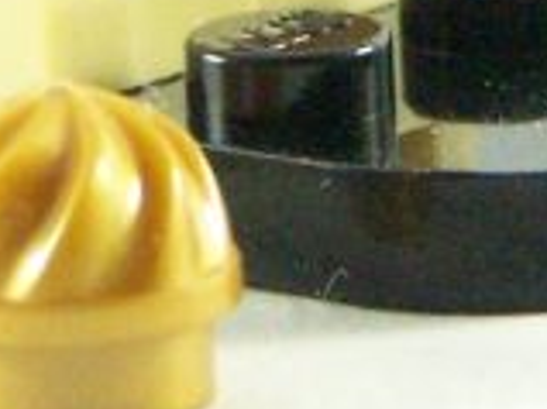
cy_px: -162
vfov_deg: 2.2
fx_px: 10674
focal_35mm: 676
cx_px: 347
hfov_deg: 2.9
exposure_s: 1/60
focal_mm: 17.5
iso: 400
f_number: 3.6
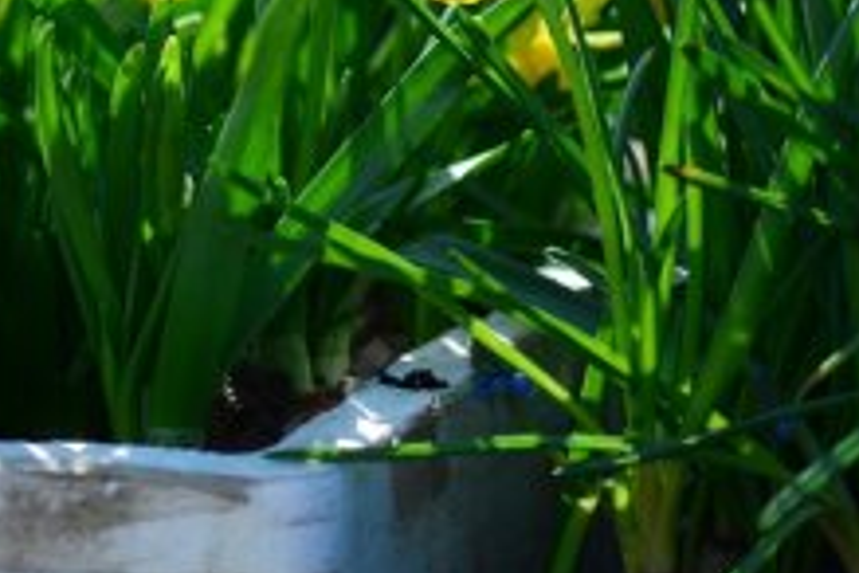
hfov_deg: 6.2
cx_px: -318
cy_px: -239
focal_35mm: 331
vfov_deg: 4.1
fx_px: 7897
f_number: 4
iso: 200
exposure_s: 1/1600
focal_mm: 105
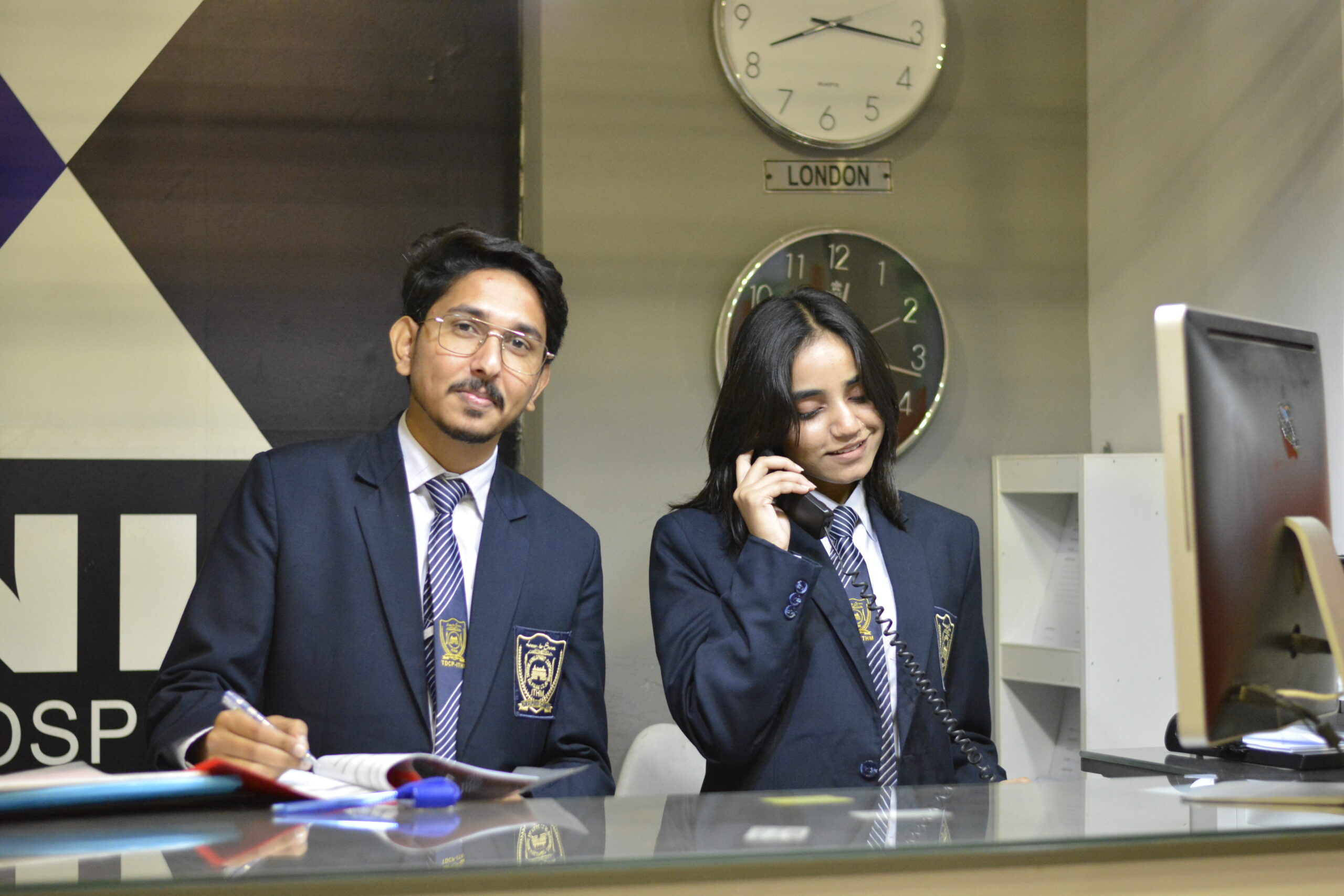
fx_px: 2800
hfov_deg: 27.0
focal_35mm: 75
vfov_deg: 18.2
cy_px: 448
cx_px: 672
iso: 2500
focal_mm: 50
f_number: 2
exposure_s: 1/500
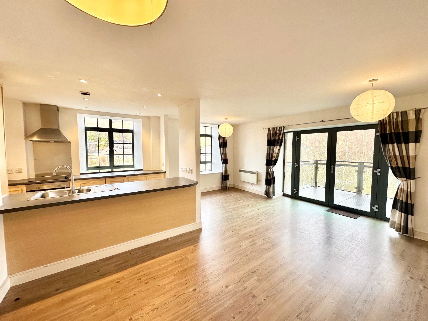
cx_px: 214
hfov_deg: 102.1
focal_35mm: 14
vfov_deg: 85.7
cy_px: 160
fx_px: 173
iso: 80
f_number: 2.2
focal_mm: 2.22
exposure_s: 1/100
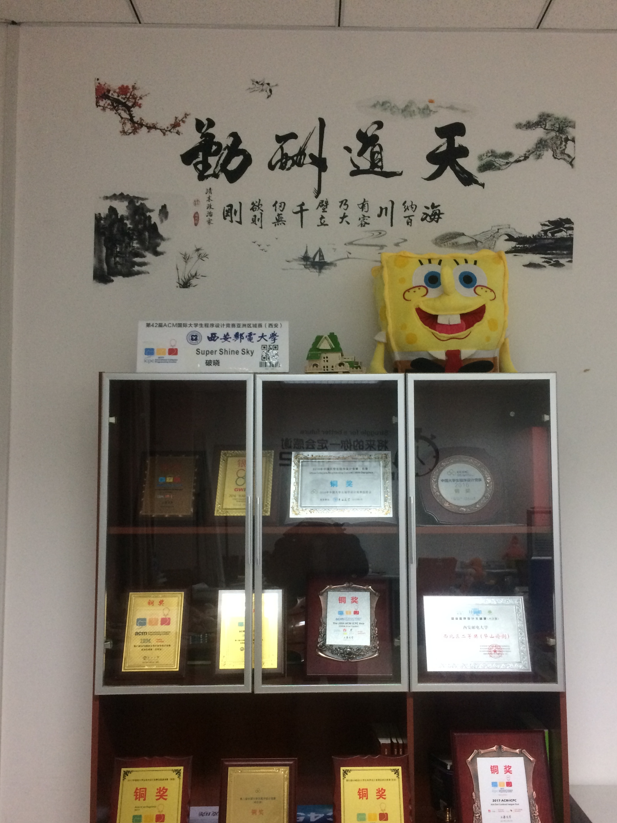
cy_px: 454
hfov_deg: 44.1
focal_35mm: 32
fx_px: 760
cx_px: 334
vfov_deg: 56.7
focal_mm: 4.15
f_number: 2.2
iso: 250
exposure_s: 1/33
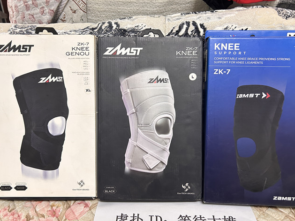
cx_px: 149
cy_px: 117
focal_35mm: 31
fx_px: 264
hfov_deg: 58.4
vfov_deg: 45.4
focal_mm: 5.7
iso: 320
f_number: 1.5
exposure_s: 1/60
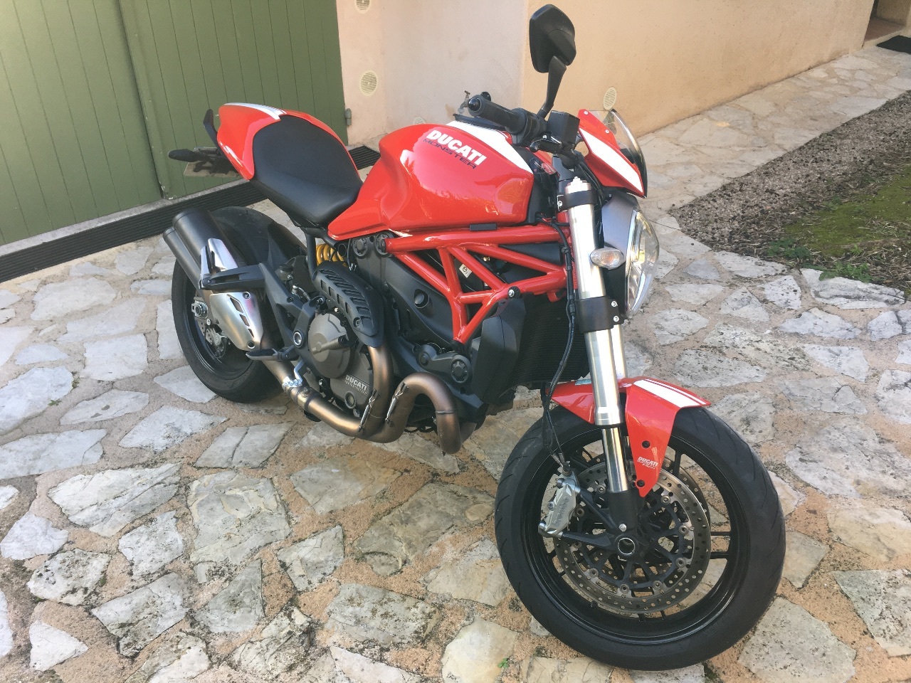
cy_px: 342
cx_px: 456
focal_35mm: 29
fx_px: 763
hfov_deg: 61.7
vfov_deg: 48.2
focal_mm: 4.15
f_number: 2.2
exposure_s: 1/100
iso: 32
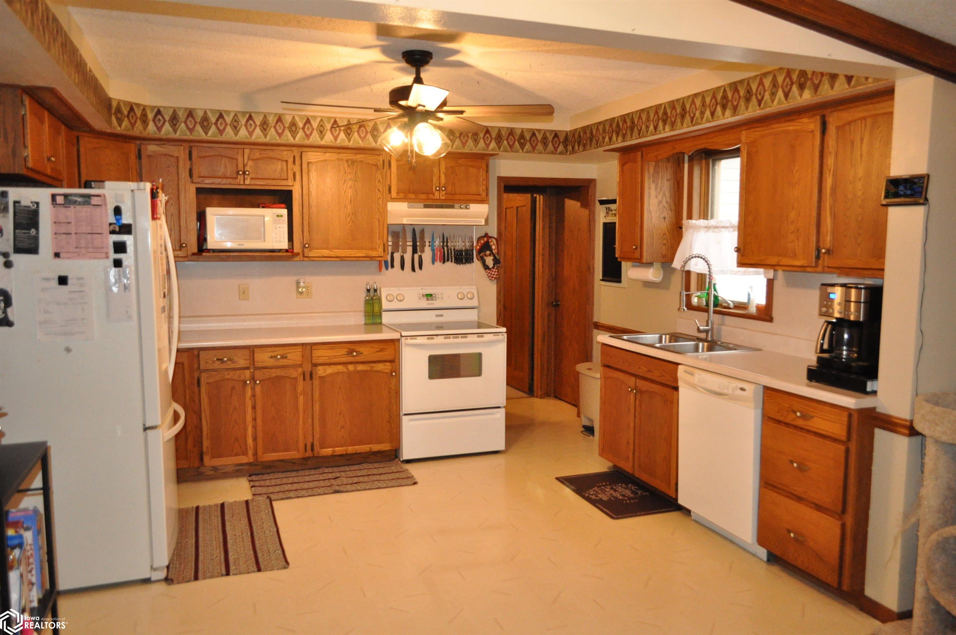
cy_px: 318
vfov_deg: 47.8
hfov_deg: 67.4
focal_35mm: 27
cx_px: 478
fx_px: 716
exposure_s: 1/125
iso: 2200
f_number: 3.5
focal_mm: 18
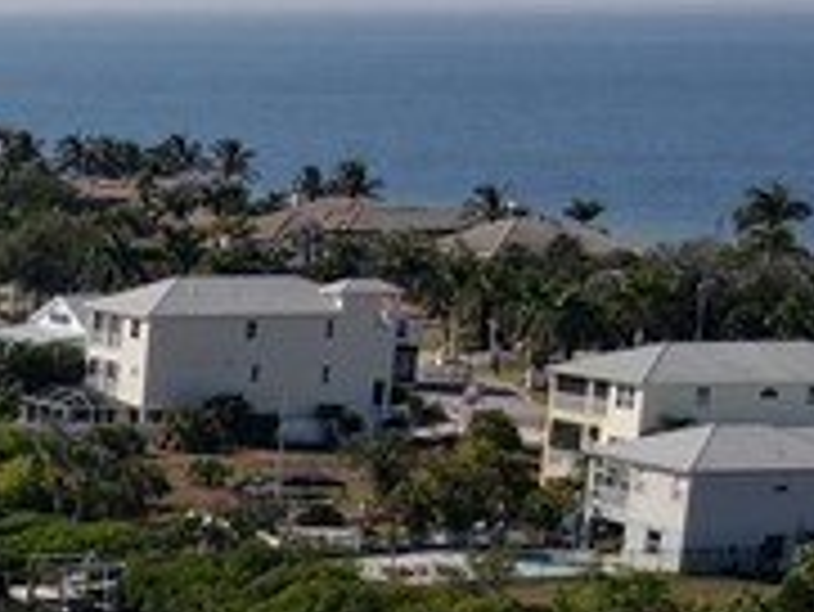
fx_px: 3200
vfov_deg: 10.7
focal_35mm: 136
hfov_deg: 11.5
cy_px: 783
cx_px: -1228
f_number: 2.8
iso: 100
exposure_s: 1/1000
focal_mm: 4.5
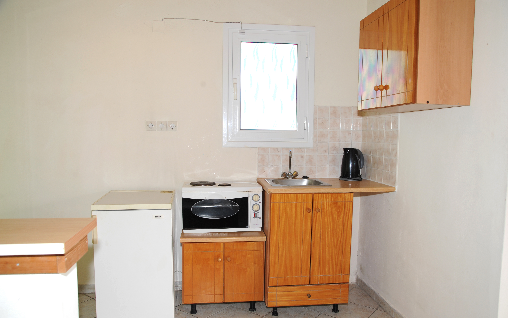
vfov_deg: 44.5
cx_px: 258
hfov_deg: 66.5
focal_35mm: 28
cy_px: 163
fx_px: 388
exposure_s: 1/80
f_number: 6.3
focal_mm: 27
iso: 500
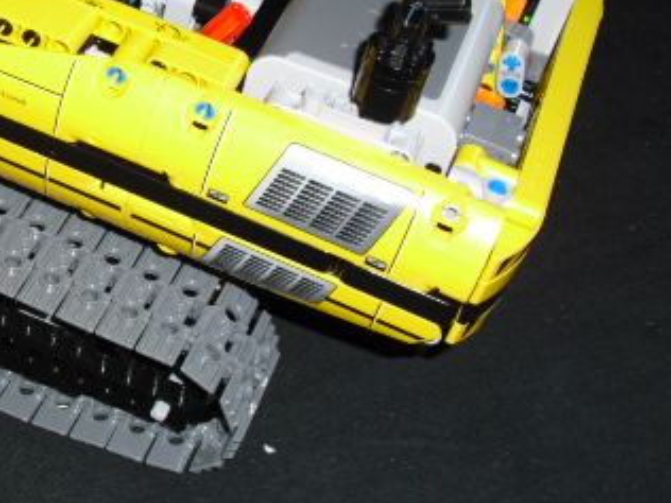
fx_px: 1415
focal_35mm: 73
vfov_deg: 20.1
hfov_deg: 25.4
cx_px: 0
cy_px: 166
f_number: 3.1
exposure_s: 1/60
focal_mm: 6.3
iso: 100
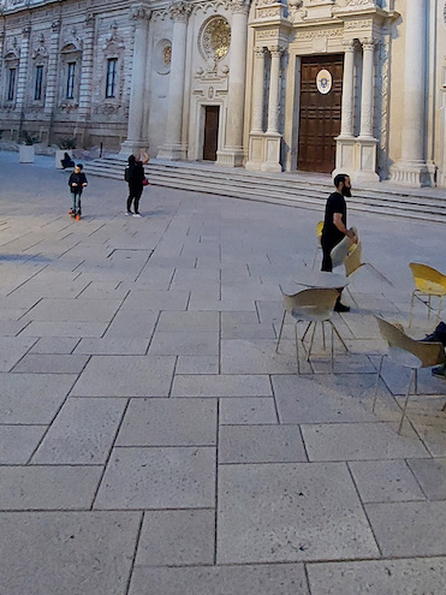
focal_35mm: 28
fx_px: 481
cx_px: 291
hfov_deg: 49.0
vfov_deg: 56.4
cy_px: 80
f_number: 2.2
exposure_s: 1/25
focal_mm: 1.74
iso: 400
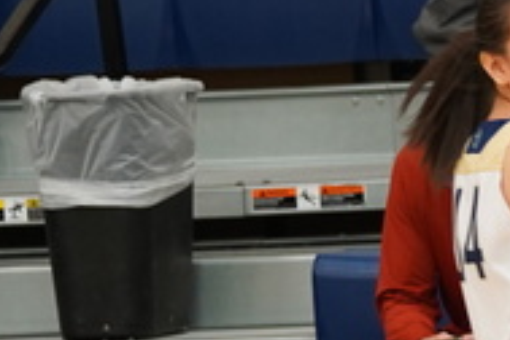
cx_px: 774
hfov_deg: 2.5
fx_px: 11800
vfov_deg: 1.7
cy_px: 312
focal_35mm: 833
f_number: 4
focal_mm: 154
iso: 1600
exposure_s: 1/160
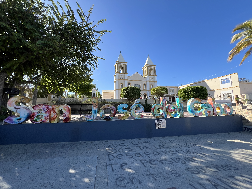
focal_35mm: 13
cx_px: 126
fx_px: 95
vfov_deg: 89.9
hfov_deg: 106.2
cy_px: 94
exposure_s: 1/1085
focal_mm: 1.57
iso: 32
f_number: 1.8
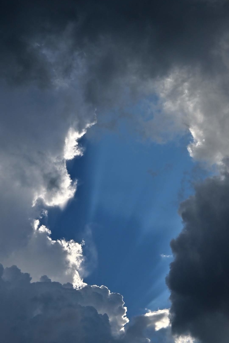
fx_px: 716
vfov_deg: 27.0
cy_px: 172
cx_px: 114
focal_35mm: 75
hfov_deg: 18.2
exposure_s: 1/3200
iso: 250
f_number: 9
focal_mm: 50
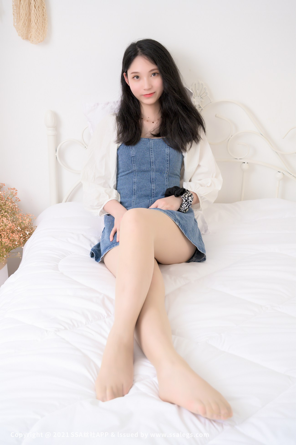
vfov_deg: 47.4
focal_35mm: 41
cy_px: 222
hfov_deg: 32.6
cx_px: 148
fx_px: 506
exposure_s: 1/160
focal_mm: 41
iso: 500
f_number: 5.6
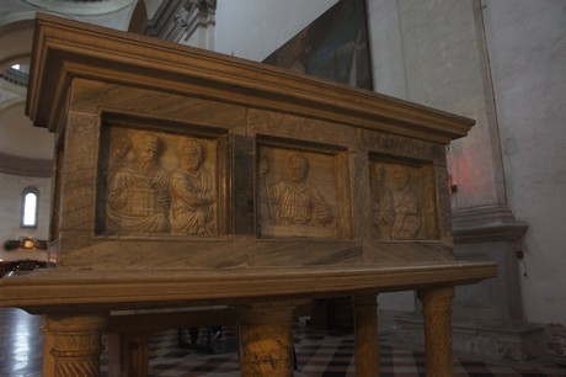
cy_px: 188
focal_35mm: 27
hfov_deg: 67.4
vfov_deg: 47.9
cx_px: 283
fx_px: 424
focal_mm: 18
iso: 2500
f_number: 3.5
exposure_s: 1/30
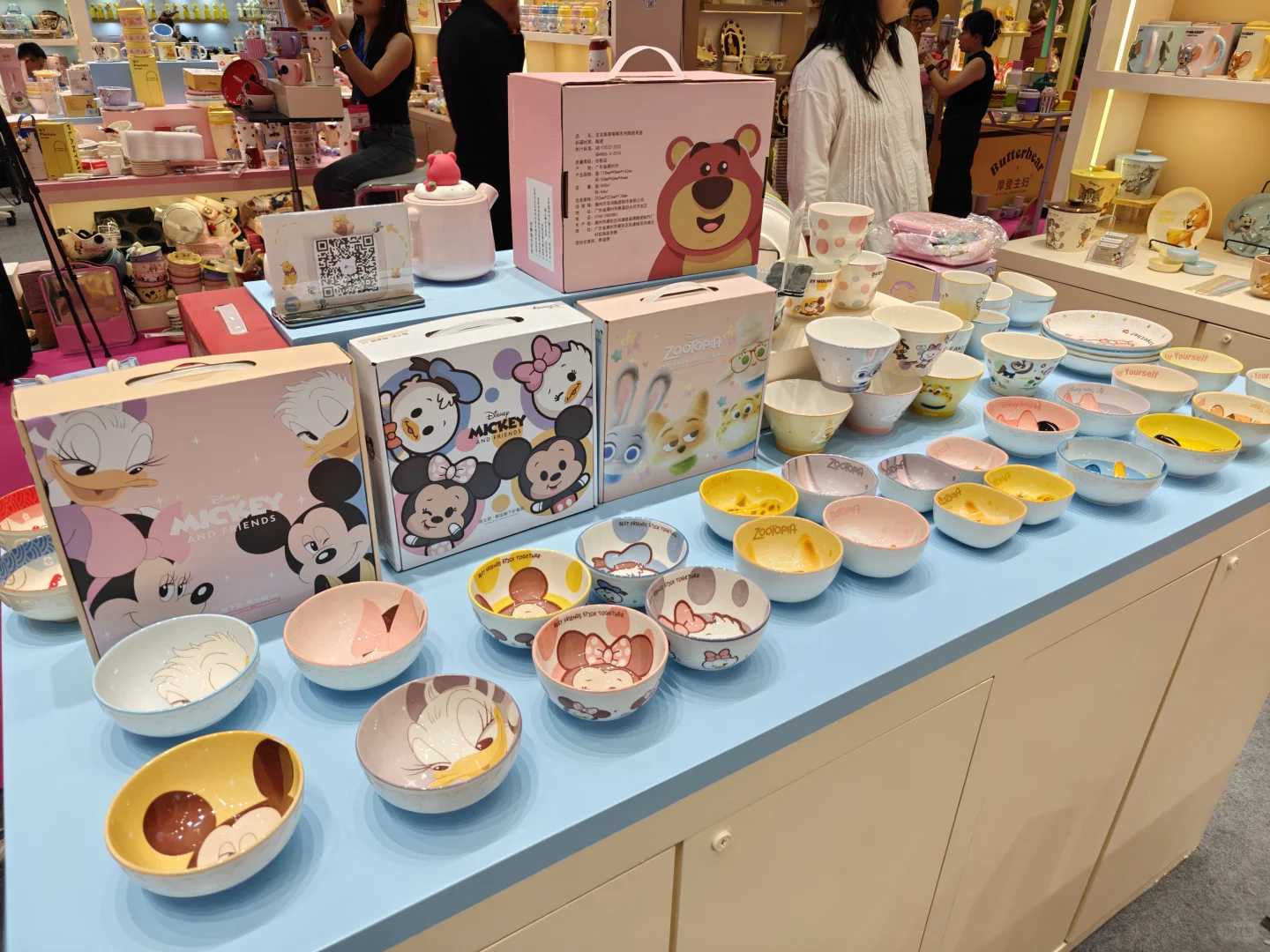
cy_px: 476
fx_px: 844
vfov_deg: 58.9
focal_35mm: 23
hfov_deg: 73.9
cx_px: 635
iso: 50
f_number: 1.6
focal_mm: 6.06
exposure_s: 1/106
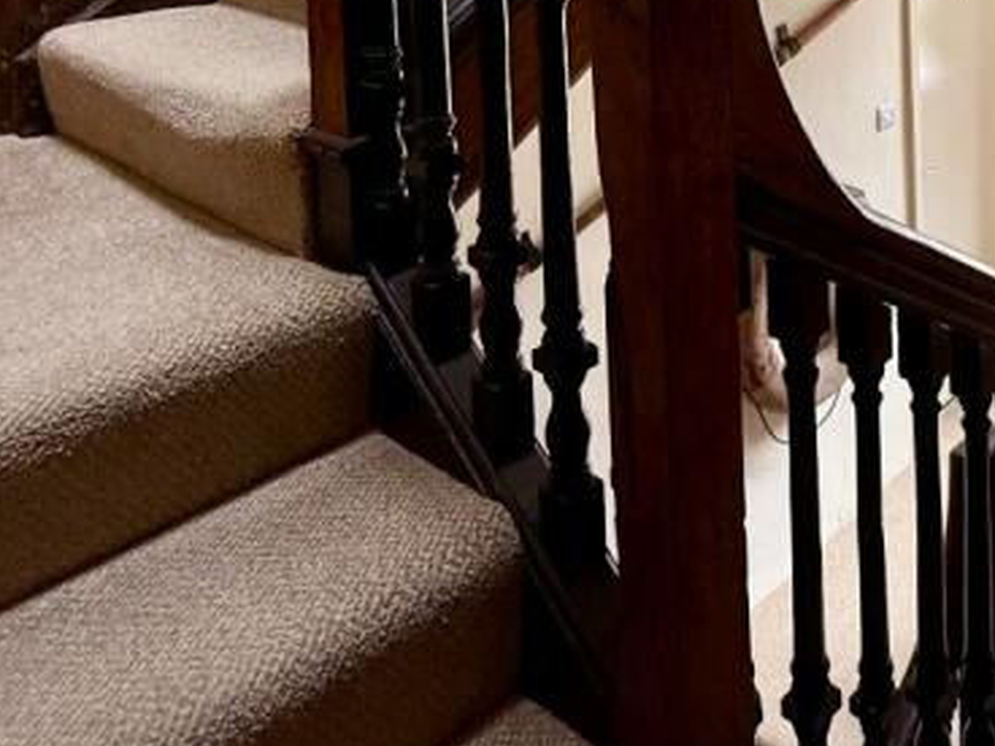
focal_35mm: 39
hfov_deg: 44.7
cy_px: -127
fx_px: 1121
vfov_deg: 31.5
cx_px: 841
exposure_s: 1/99
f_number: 2.2
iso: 160
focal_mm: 2.22
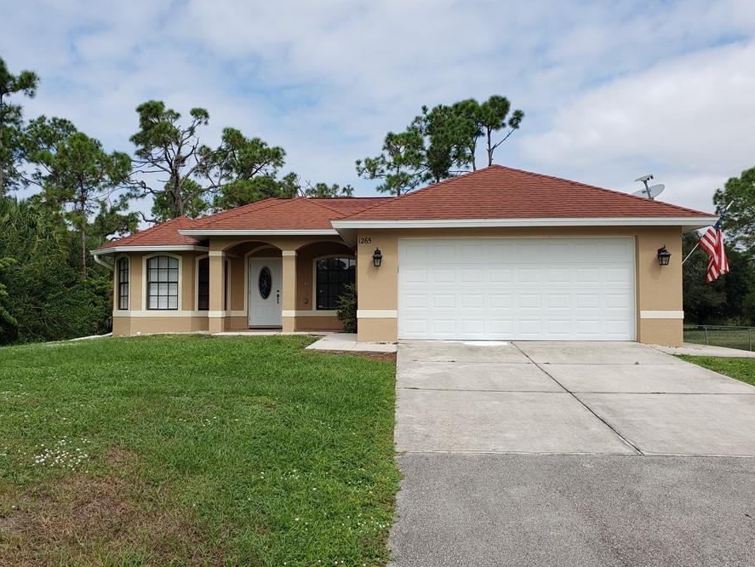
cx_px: 373
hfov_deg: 59.9
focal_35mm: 30
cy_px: 281
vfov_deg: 46.8
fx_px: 655
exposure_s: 1/1266
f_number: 2.4
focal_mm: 4.3
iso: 50
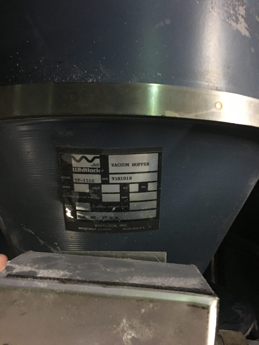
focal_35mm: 29
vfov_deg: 61.7
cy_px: 172
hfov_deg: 48.2
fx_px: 289
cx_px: 130
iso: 125
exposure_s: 1/4
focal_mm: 4.15
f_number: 2.2
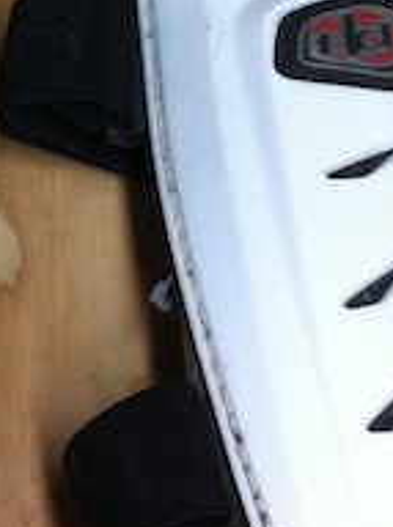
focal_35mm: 146
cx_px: -159
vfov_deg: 13.4
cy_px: 38
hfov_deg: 9.9
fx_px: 2220
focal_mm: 3.85
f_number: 2.8
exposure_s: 1/17
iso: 125
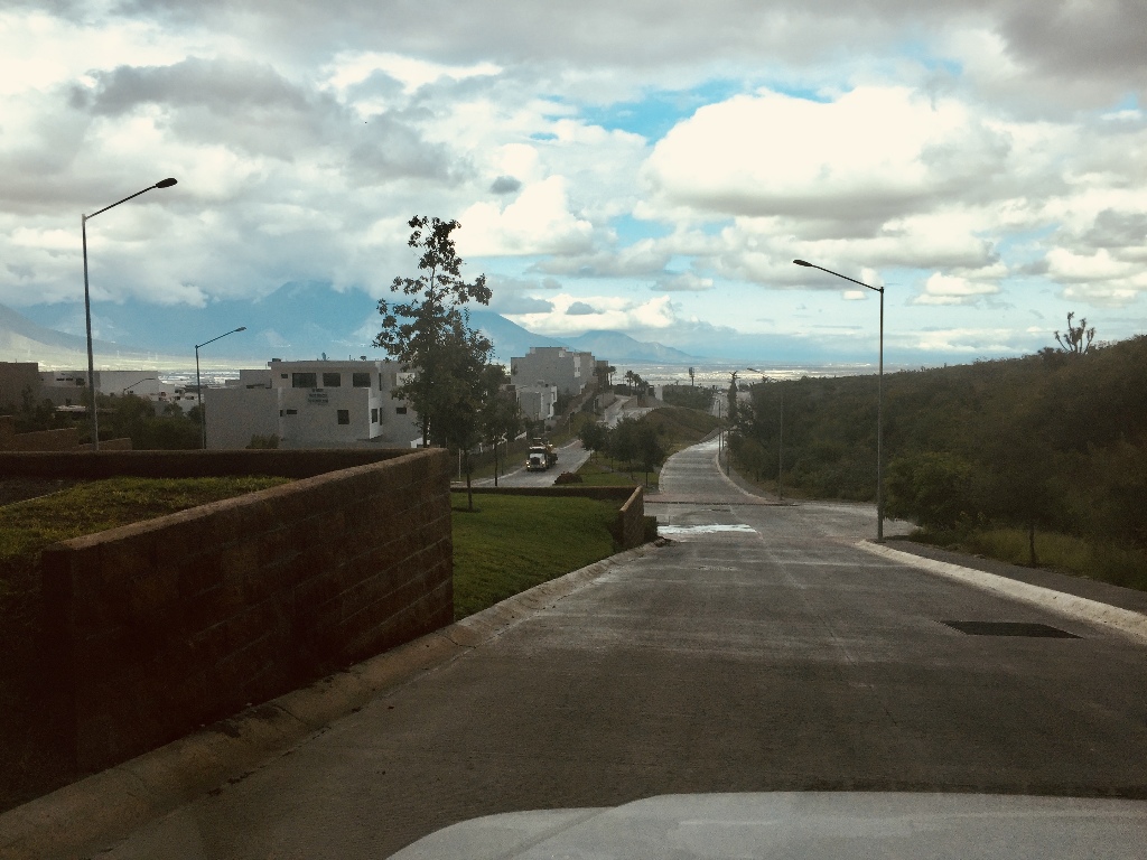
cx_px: 574
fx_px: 961
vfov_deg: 48.2
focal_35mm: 29
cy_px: 430
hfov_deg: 61.7
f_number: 2.2
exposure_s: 1/898
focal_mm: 4.15
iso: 32
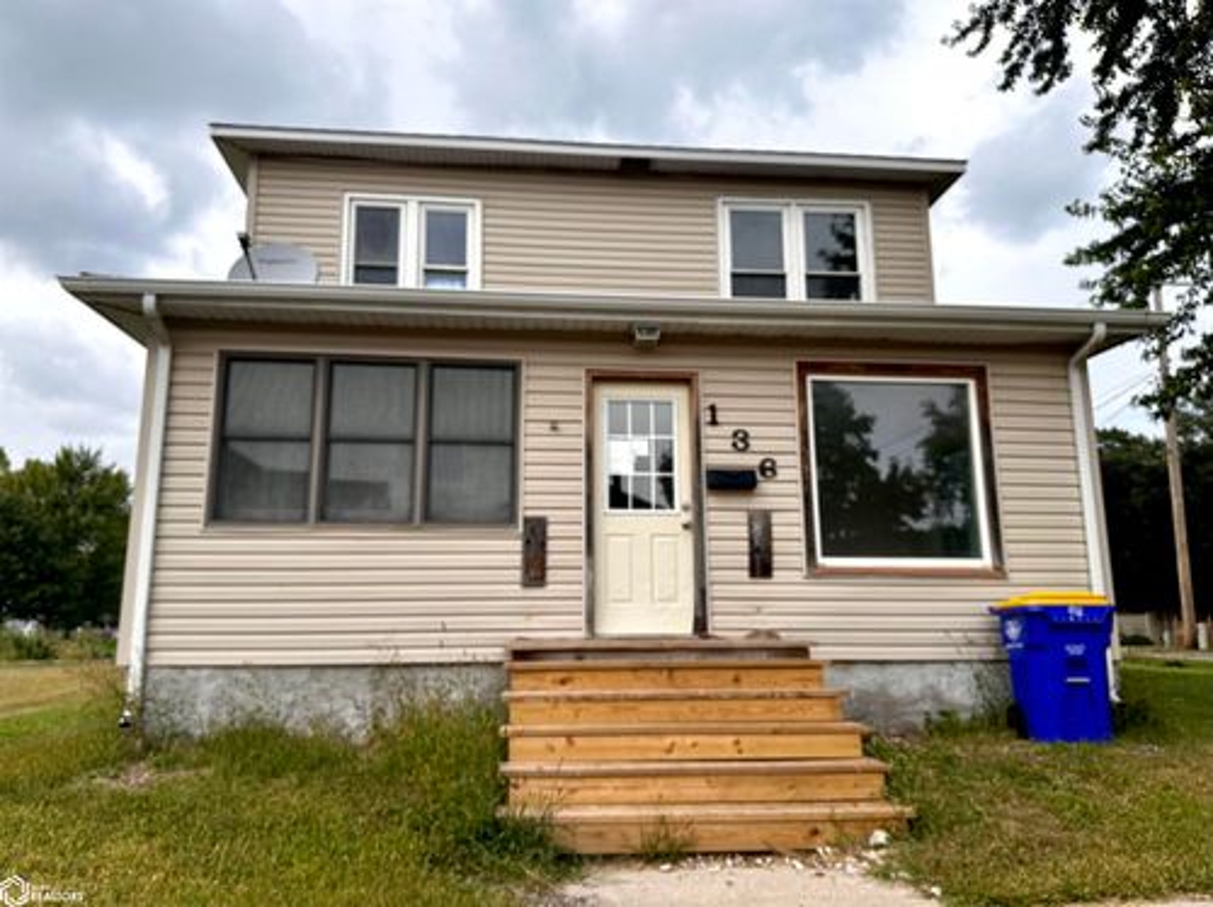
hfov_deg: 71.6
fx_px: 840
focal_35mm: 24
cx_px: 606
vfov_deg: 56.7
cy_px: 454
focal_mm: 6.86
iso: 80
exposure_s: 1/3472
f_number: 1.78
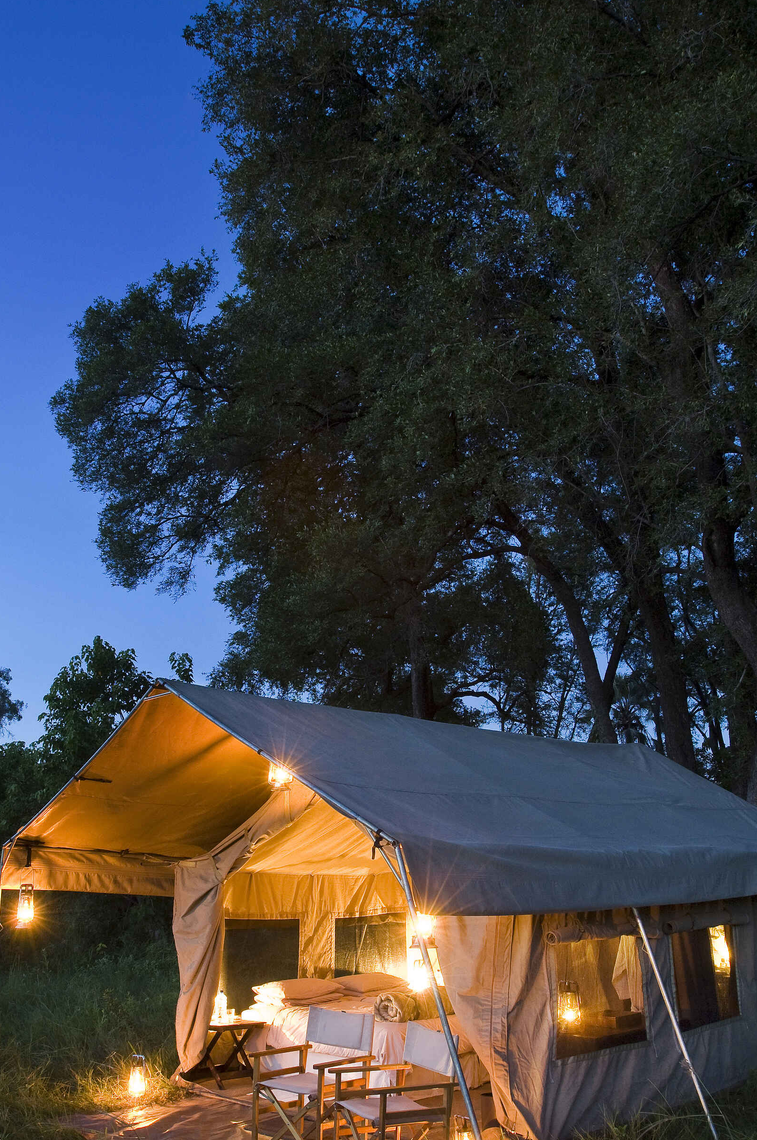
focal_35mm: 31
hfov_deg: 42.7
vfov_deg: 60.7
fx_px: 967
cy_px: 659
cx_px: 334
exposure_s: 20
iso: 200
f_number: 8
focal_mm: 17
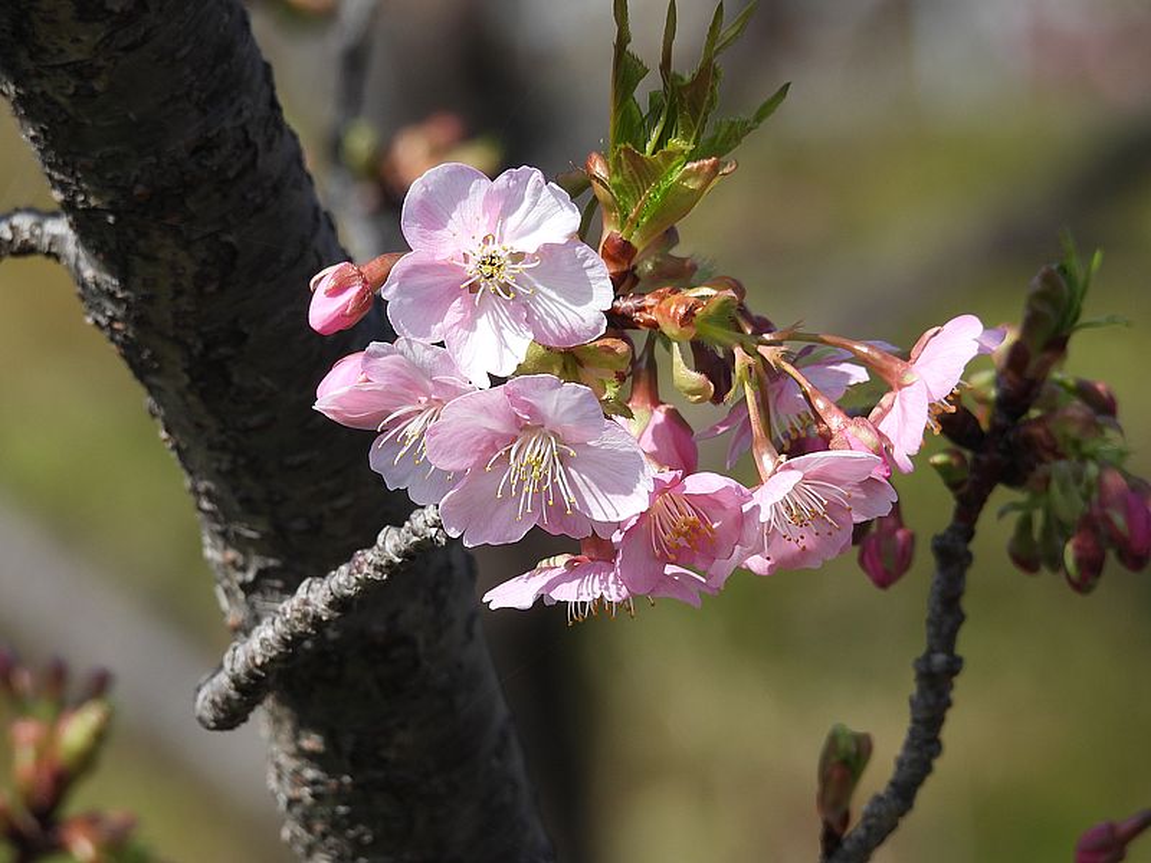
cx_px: 576
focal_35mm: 600
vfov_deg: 2.5
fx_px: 19950
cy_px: 432
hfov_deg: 3.3
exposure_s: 1/400
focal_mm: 107
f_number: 5
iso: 100
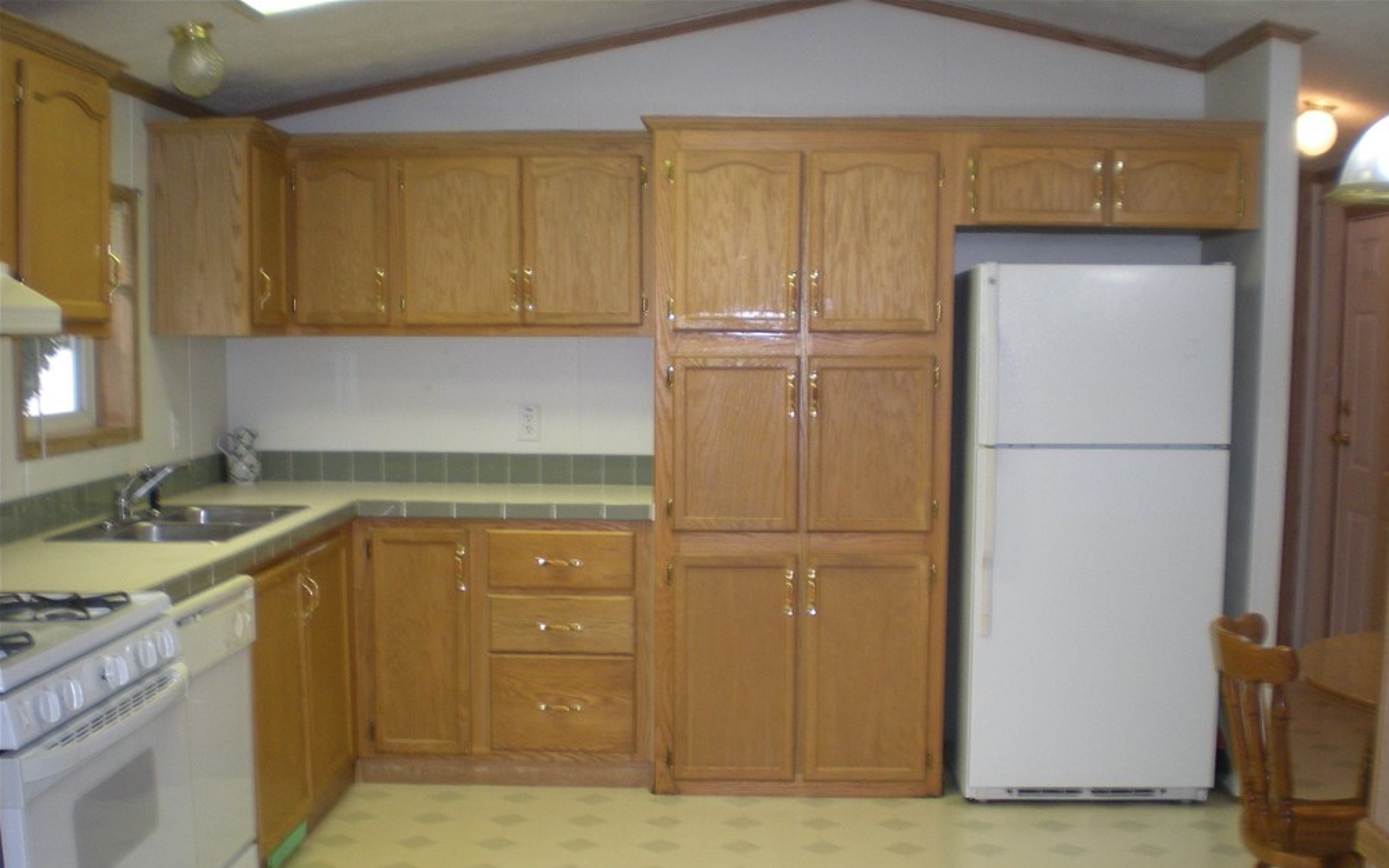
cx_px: 706
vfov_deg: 31.2
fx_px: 1552
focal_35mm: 41
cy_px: 529
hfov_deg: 48.2
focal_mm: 6.3
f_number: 3.1
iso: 152
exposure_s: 1/30
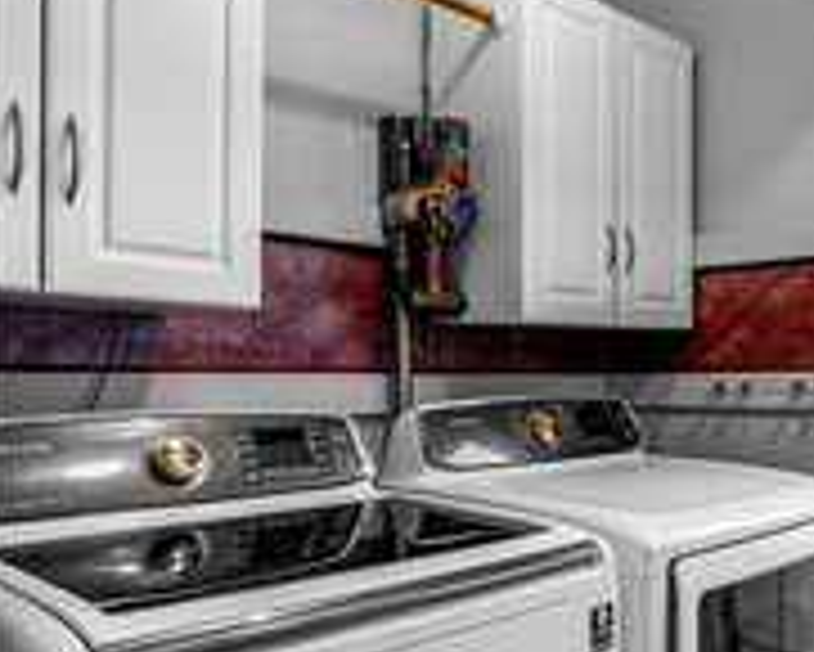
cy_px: 405
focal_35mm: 36
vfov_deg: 40.9
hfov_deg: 46.9
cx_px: 677
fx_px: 868
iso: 100
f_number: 10
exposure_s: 1/2
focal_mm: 16
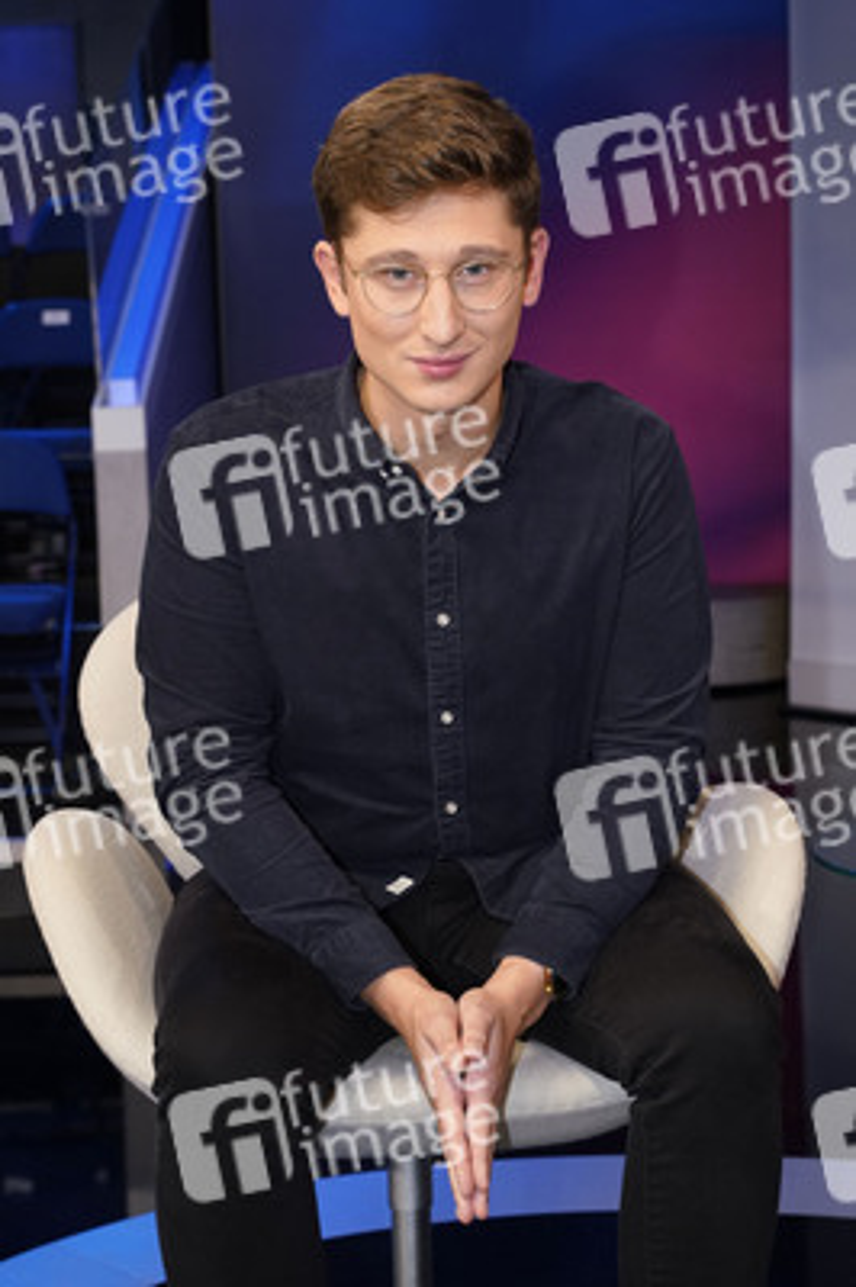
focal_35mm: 51
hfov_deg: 26.4
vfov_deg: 38.9
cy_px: 644
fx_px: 1822
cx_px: 428
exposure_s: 1/125
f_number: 5.6
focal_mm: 51
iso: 2000
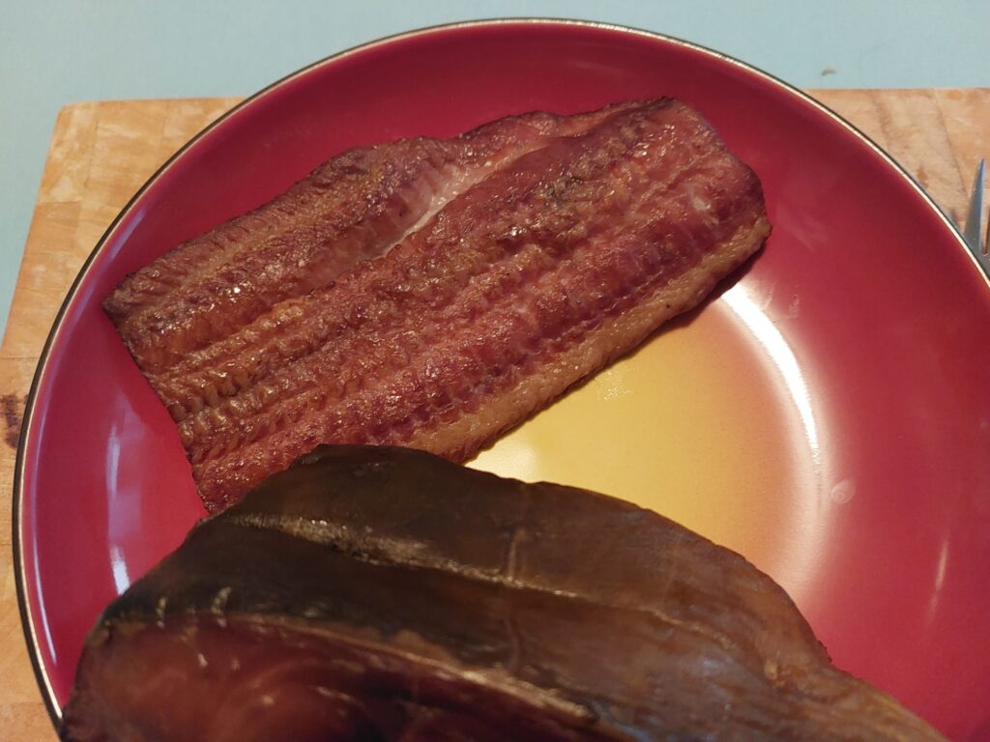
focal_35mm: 25
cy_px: 371
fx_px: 715
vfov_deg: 54.9
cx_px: 495
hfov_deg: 69.4
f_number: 1.8
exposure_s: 1/25
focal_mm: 5.23
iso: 800
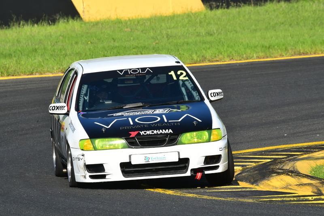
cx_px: 162
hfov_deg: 3.8
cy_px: 108
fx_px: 4859
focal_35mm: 540
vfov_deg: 2.5
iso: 500
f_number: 11
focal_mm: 360
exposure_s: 1/640
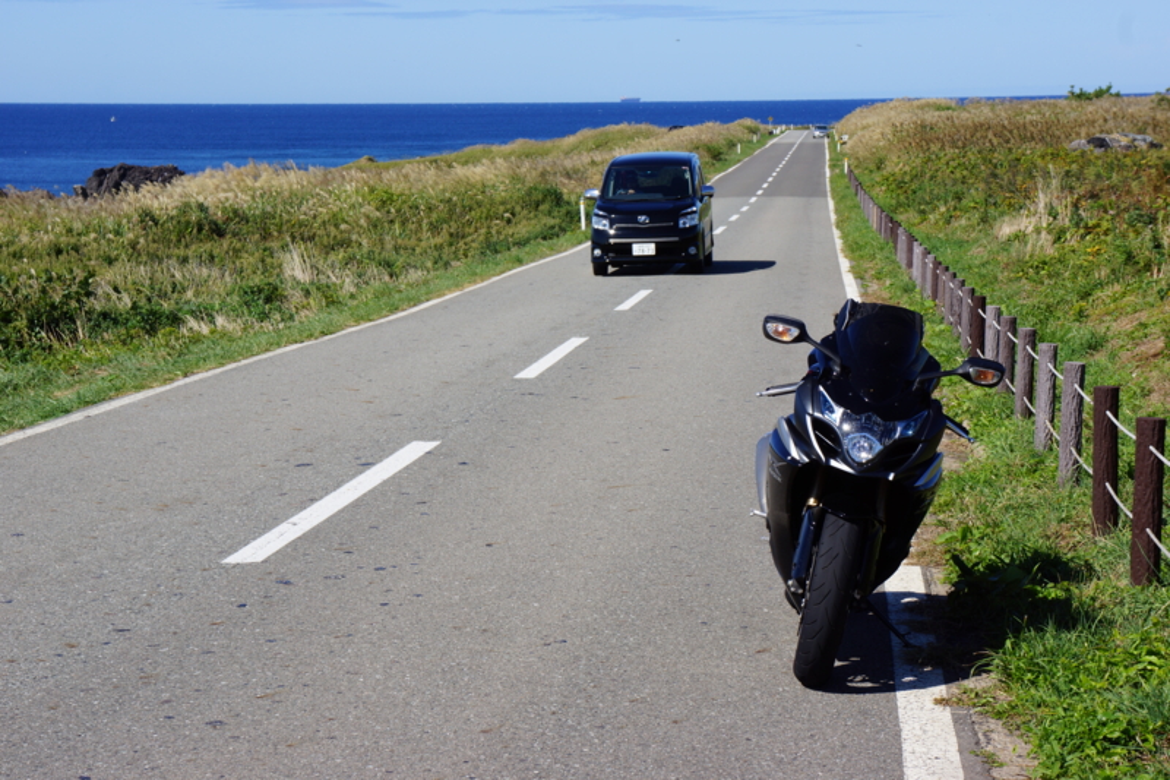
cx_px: 585
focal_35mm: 82
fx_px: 2664
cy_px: 390
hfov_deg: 24.8
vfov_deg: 16.6
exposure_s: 1/160
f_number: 13
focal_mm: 55
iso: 100
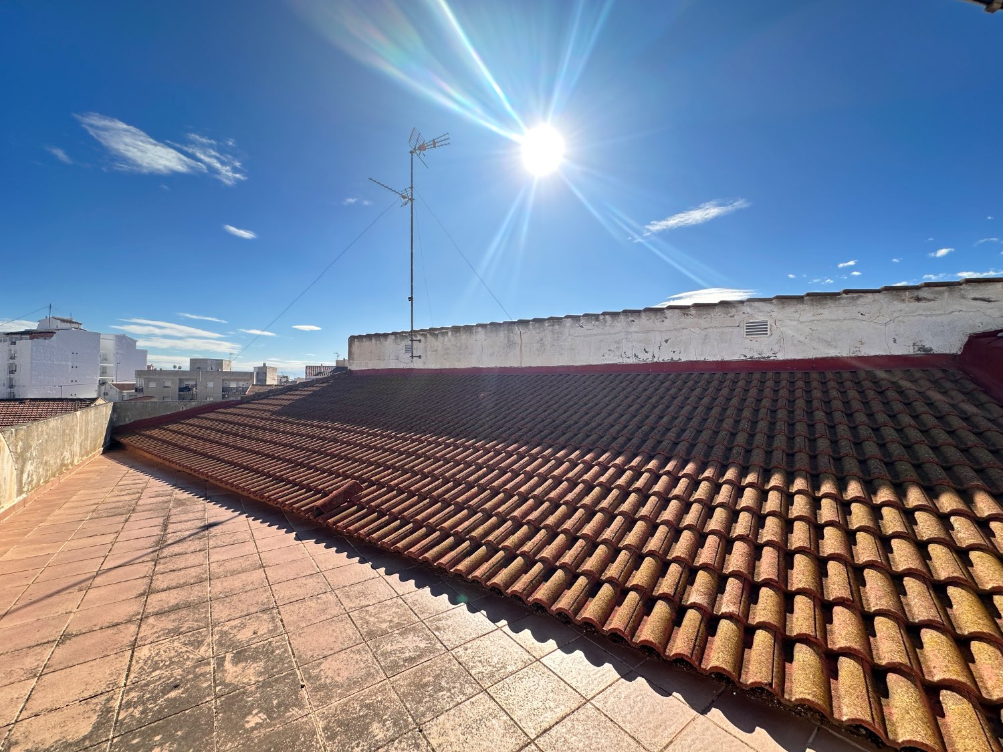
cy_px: 376
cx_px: 502
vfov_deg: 85.7
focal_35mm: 14
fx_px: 406
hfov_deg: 102.1
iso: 40
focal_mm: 2.22
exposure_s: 1/1147
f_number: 2.2
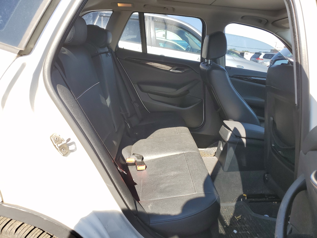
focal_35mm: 26
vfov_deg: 53.1
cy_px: 119
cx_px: 158
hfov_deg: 67.3
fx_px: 238
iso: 50
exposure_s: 1/455
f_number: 1.5
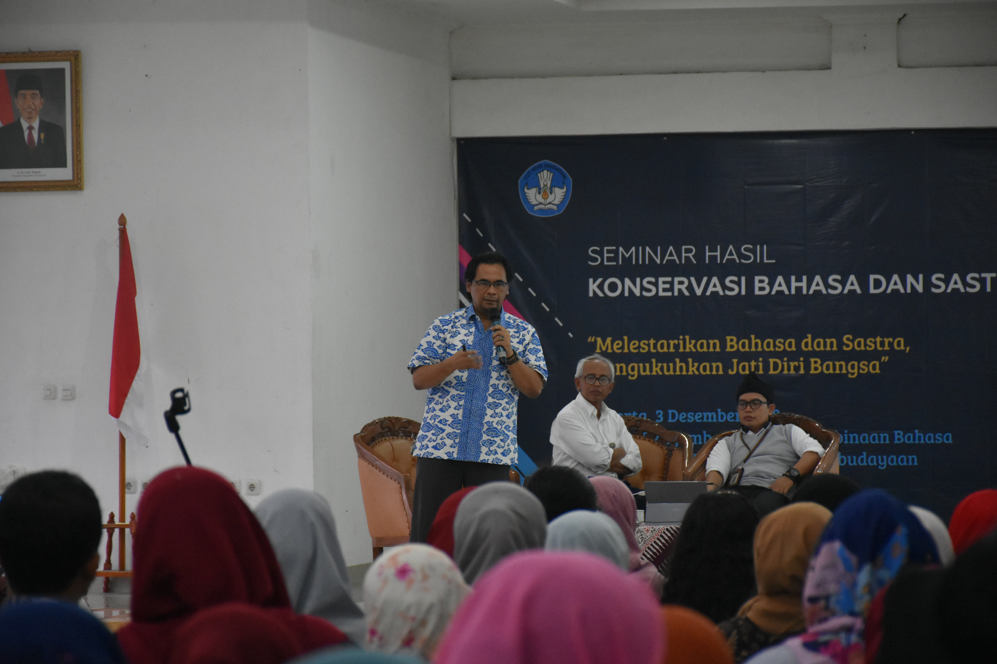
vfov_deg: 8.7
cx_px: 498
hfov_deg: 13.0
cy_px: 332
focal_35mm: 158
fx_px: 4362
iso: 3600
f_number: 5.6
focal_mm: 105
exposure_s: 1/60
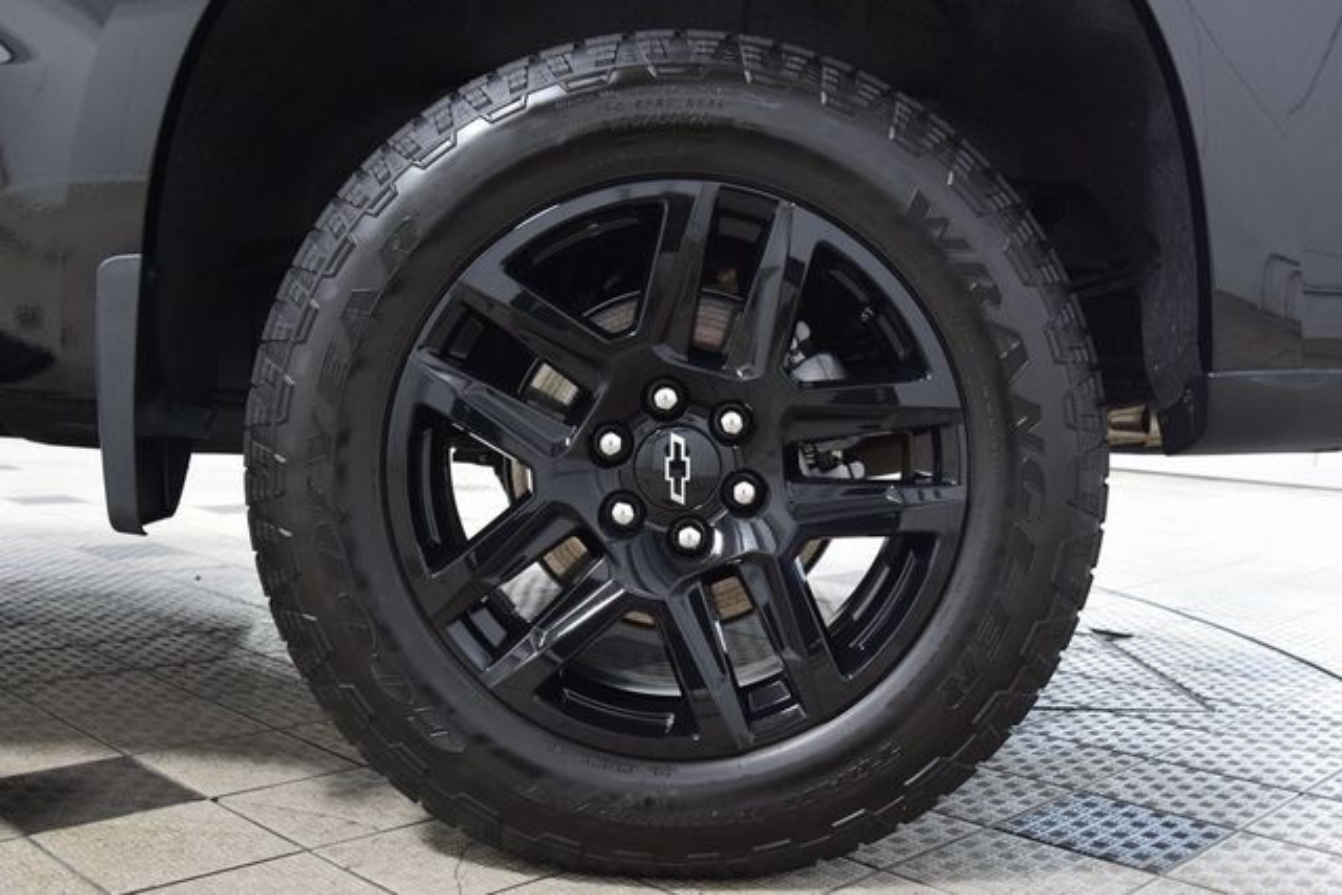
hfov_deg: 53.1
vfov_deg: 36.9
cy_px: 448
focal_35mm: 36
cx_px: 671
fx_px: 1342
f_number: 5.6
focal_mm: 24
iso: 1600
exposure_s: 1/15
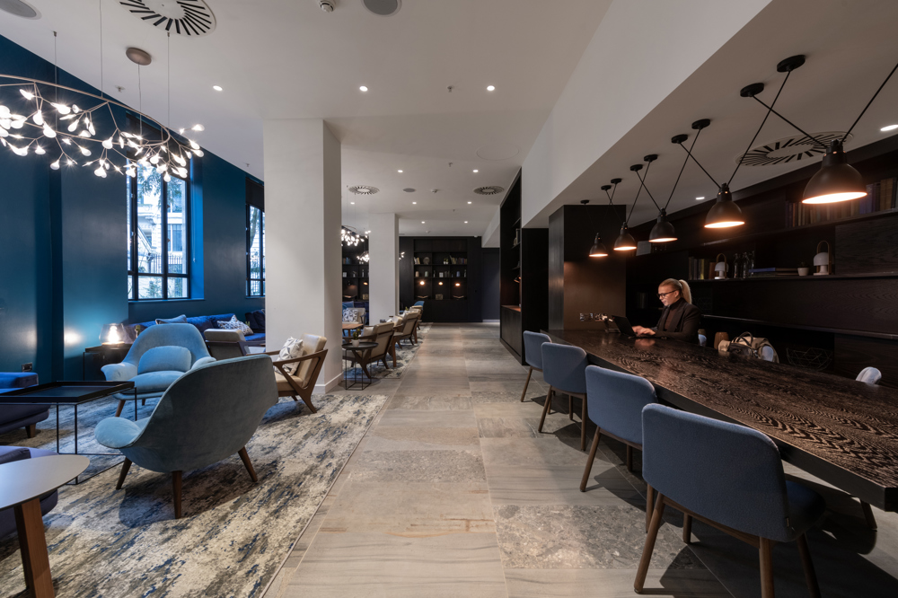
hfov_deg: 104.3
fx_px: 349
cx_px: 449
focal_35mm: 14
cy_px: 299
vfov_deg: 81.2
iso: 200
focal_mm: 14
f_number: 11
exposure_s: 1.3
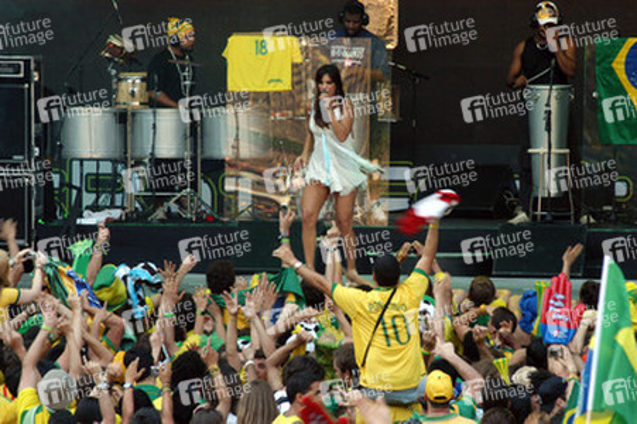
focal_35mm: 300
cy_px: 212
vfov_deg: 4.6
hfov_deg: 6.9
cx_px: 318
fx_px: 5304
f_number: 6.3
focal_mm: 200
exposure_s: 1/60
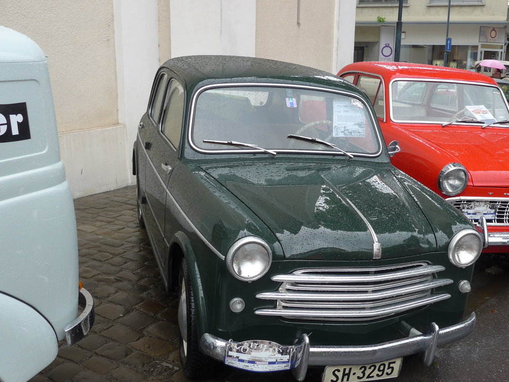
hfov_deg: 49.9
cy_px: 220
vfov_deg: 38.6
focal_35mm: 37
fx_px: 544
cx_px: 302
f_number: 2.8
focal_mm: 6
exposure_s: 1/100
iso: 80
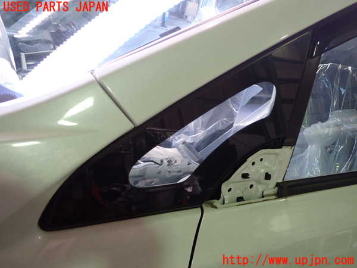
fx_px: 309
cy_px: 134
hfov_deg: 60.0
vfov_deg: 46.8
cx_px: 178
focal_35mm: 30
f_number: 2.3
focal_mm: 5.4
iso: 200
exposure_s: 1/60
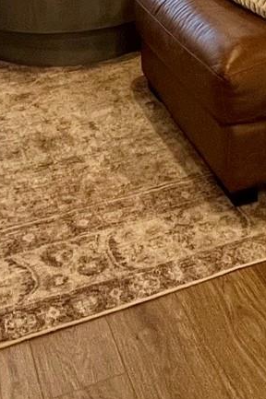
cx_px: 210
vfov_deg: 23.0
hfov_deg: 21.0
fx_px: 710
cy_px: -252
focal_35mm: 64
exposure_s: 1/120
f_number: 1.8
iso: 160
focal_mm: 1.57
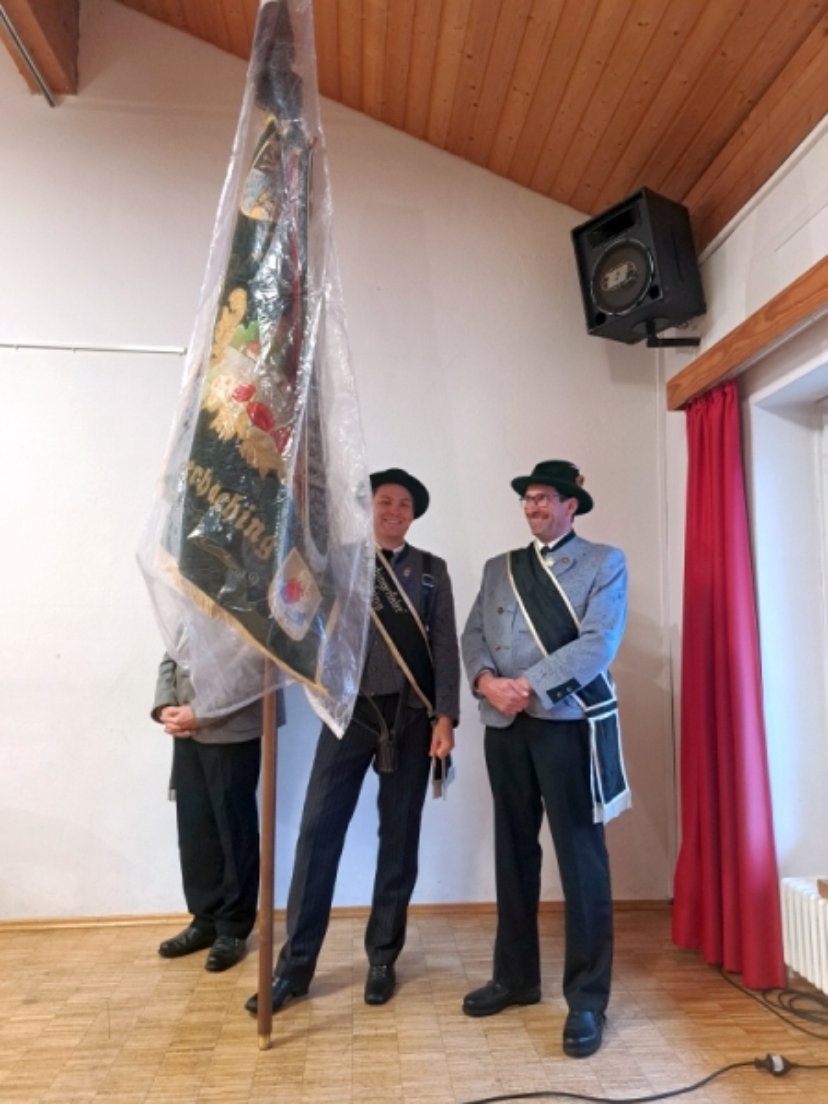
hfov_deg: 56.8
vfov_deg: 71.6
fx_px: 765
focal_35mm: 24
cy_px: 552
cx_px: 414
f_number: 1.8
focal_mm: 5.23
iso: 320
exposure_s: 1/50
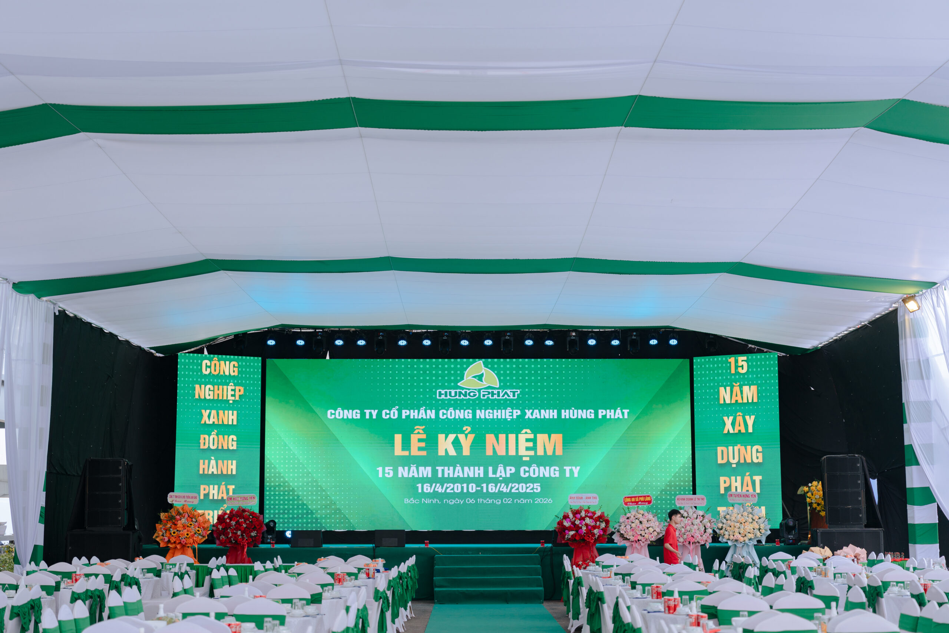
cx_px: 474
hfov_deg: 35.1
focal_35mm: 57
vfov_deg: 23.8
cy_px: 316
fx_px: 1503
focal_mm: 57
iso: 160
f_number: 2.8
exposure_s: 1/160
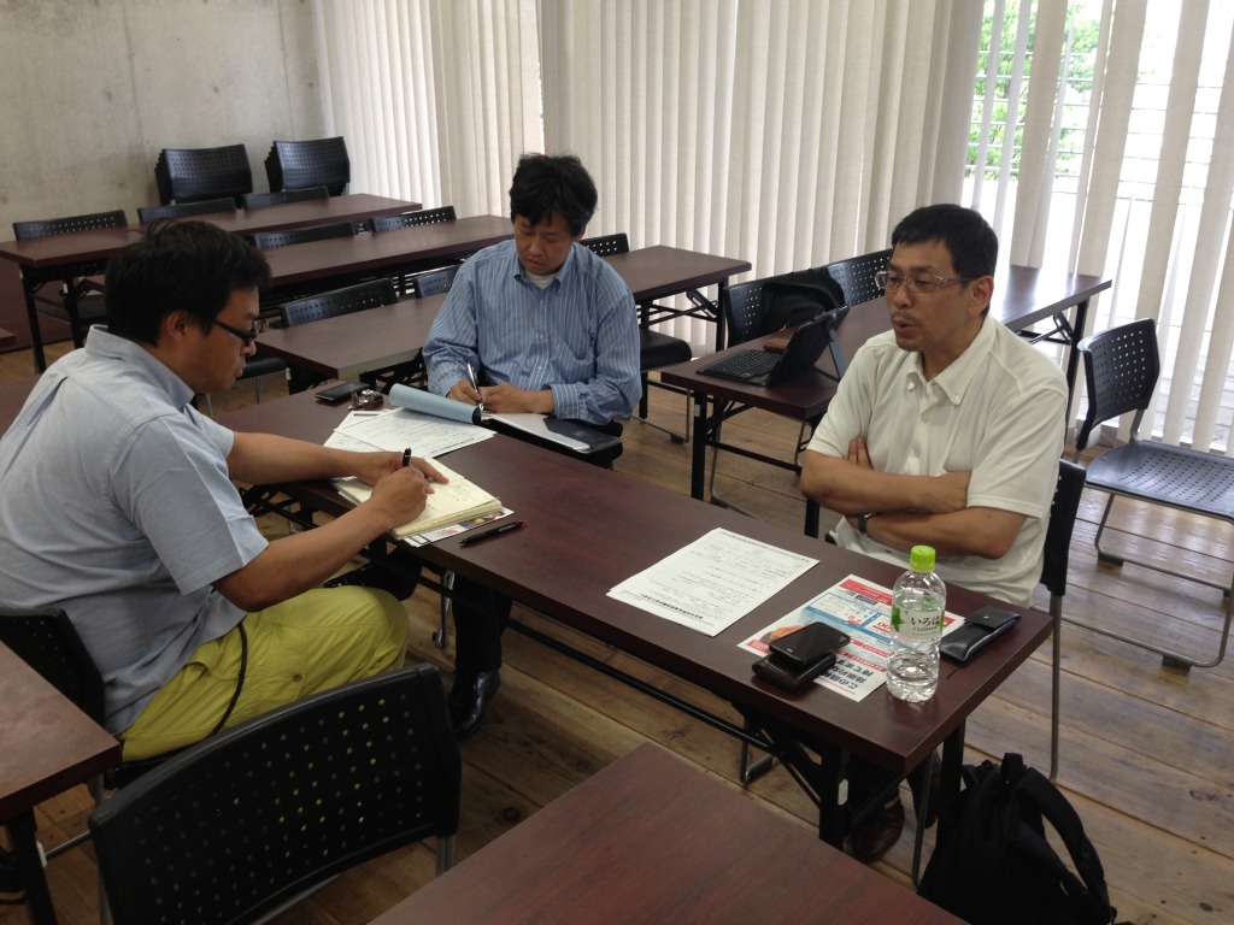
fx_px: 1176
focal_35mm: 33
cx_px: 617
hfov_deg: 55.4
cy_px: 462
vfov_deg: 42.9
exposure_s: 1/30
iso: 50
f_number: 2.4
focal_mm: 4.13
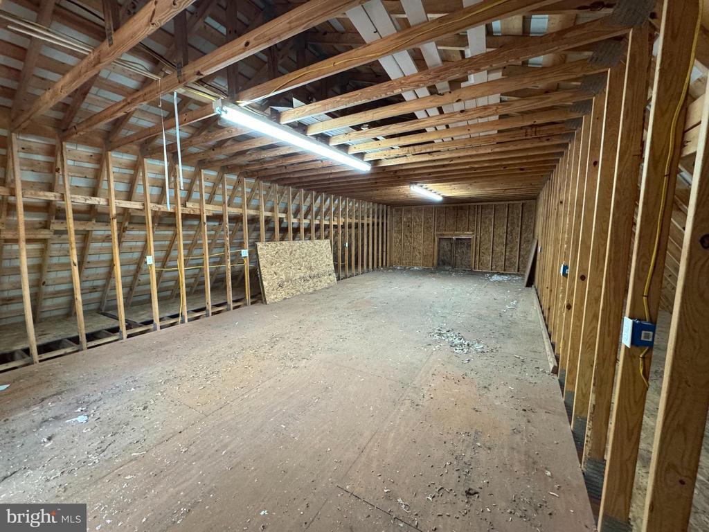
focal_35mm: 14
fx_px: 287
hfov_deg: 102.1
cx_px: 354
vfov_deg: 85.7
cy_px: 266
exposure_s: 1/60
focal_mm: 2.22
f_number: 2.2
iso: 640
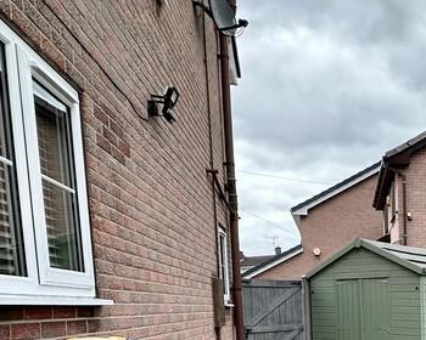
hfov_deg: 38.6
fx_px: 504
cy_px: 362
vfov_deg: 33.2
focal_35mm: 40
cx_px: 458
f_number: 2.2
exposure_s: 1/342
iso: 40
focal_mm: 2.22
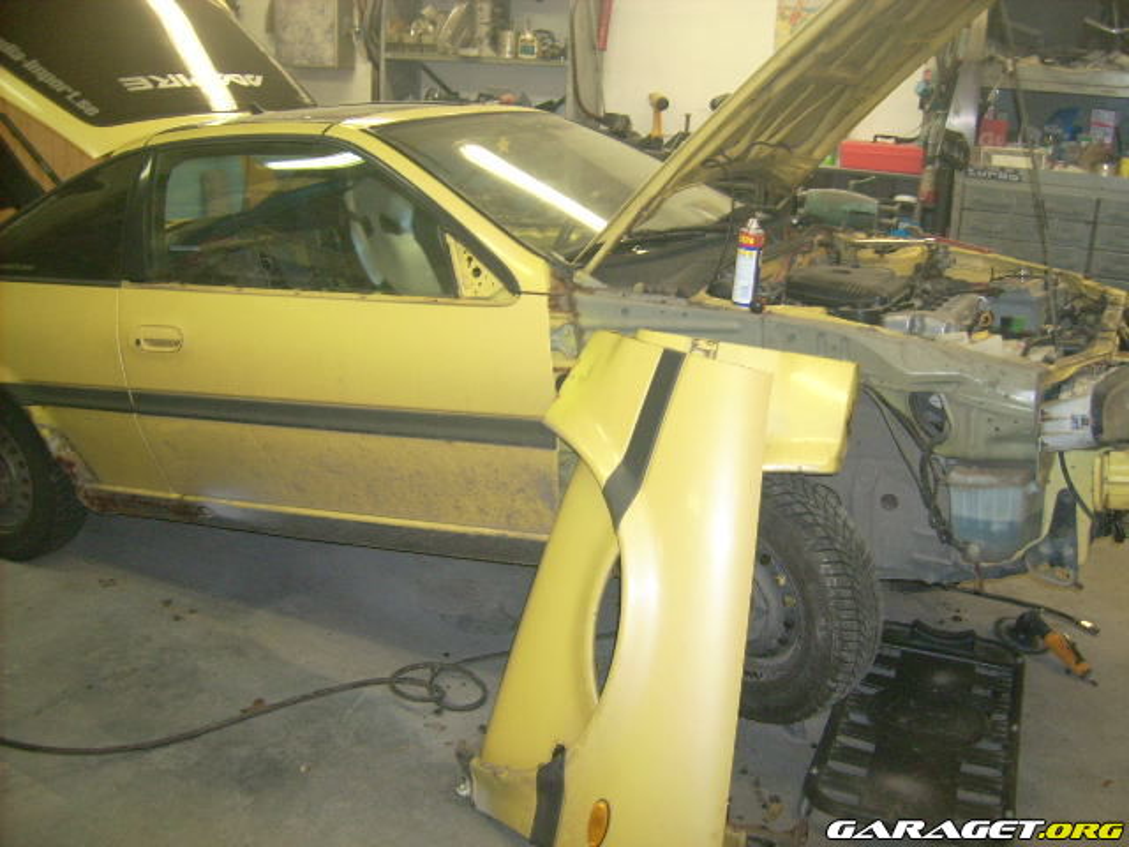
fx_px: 1142
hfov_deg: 52.6
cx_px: 564
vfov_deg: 40.7
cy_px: 424
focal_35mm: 35
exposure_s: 1/60
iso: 100
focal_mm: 5.95
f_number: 2.8
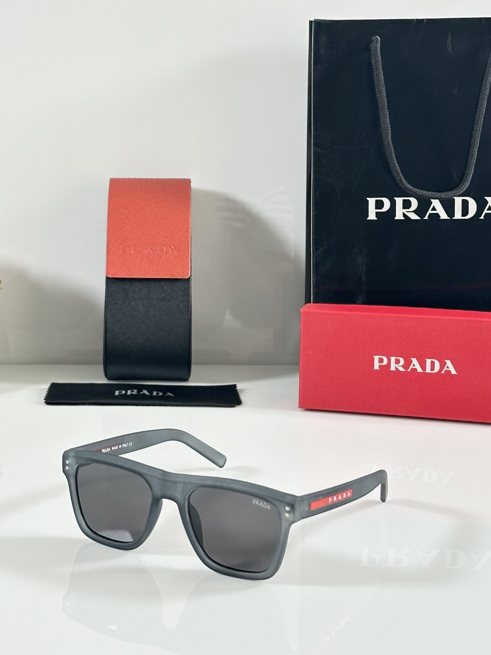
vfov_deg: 25.6
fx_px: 1437
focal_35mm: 76
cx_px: 200
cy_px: 233
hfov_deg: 19.4
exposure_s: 1/100
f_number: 1.78
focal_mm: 6.86
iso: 100
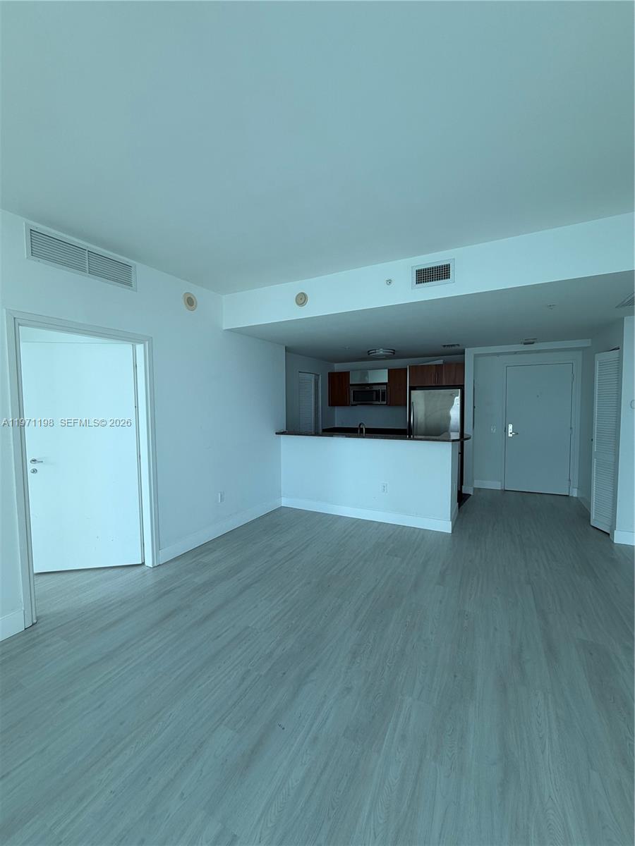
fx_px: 342
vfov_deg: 102.1
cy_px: 423
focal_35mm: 14
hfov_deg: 85.7
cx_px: 318
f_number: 2.2
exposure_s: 1/236
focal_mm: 2.22
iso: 40
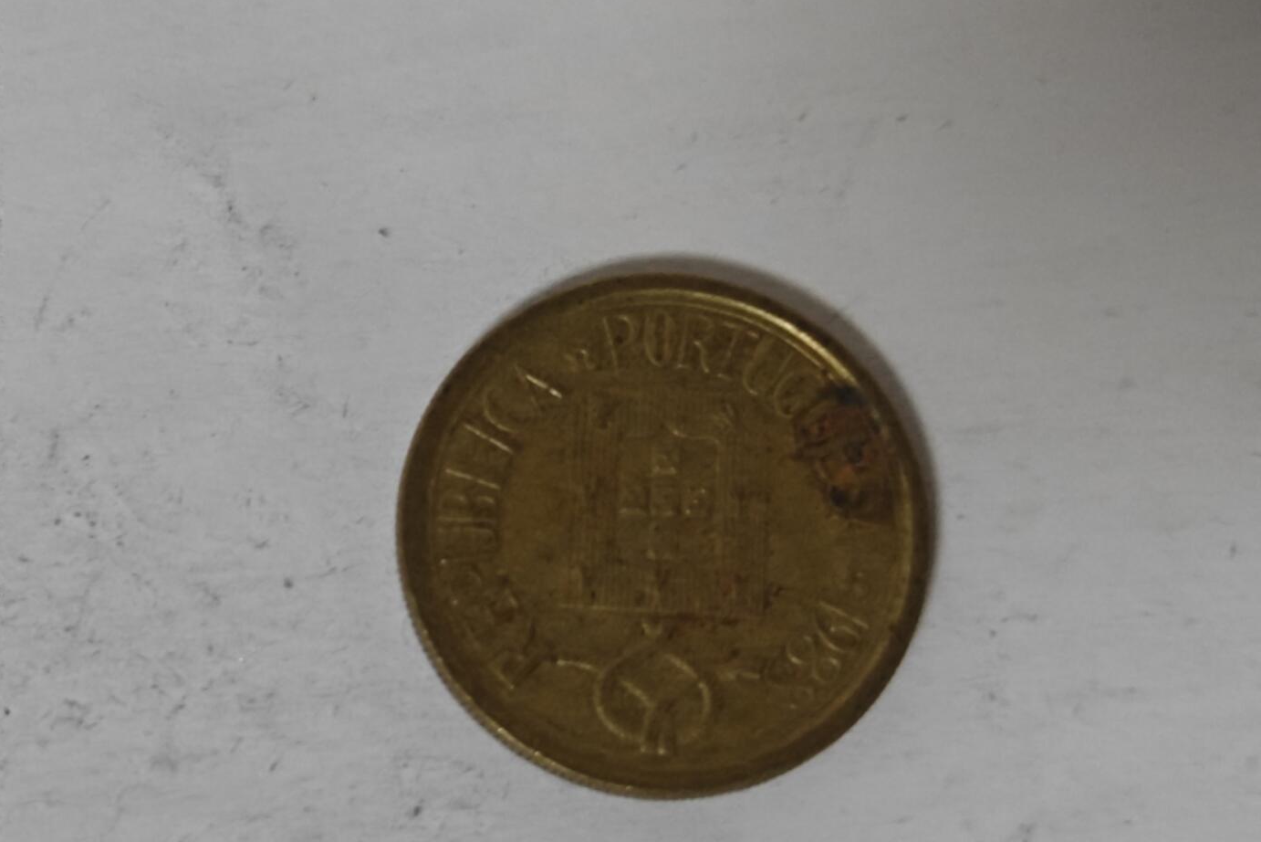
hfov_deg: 25.7
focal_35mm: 79
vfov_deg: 17.3
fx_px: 2768
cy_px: 430
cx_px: 637
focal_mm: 8.7
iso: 400
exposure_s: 1/60
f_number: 1.9
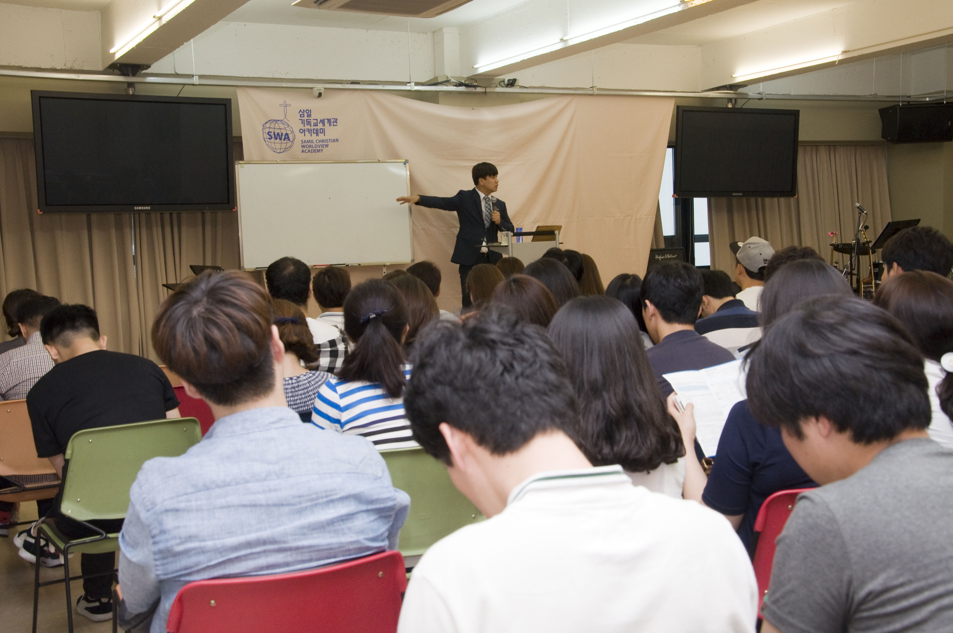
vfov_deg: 29.8
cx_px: 476
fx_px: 1190
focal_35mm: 45
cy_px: 316
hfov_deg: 43.7
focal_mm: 30
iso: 400
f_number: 8
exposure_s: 1/60
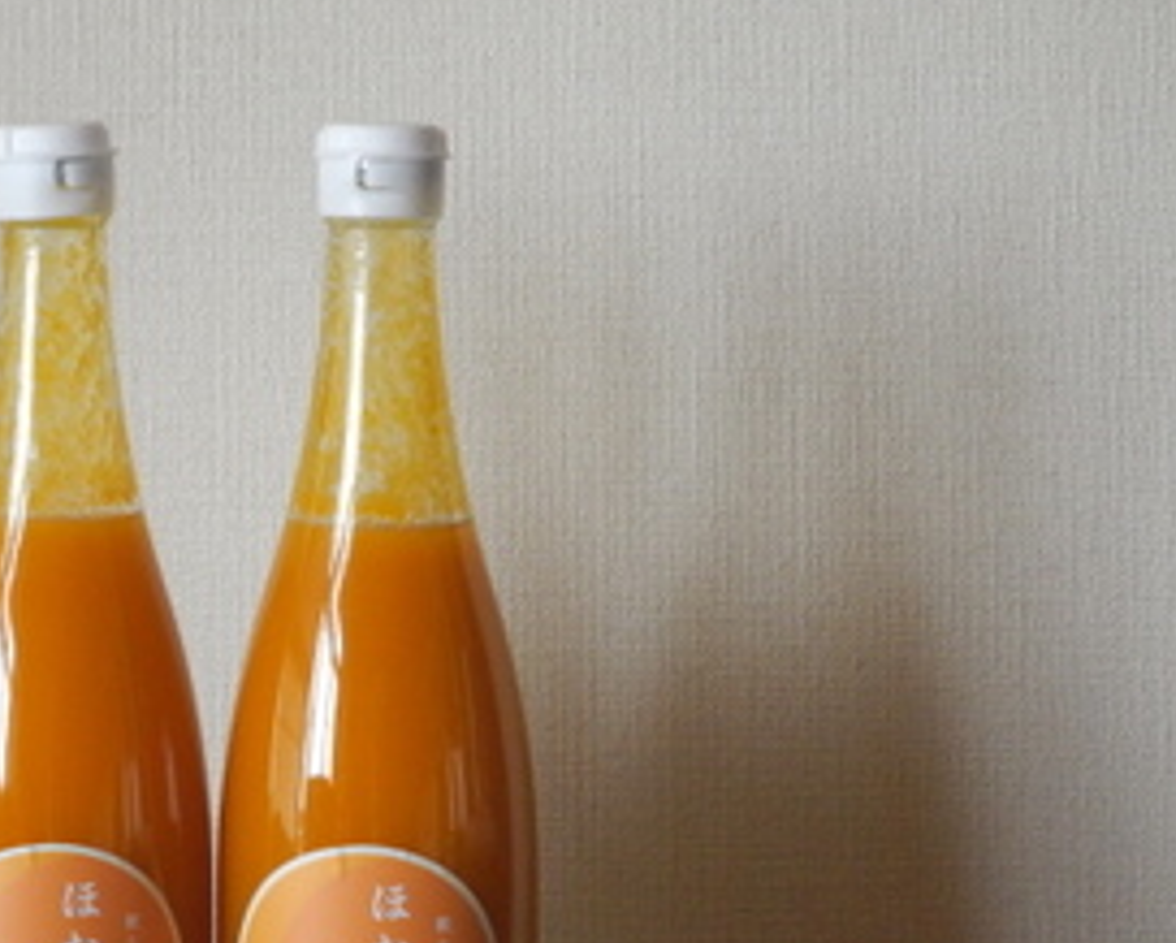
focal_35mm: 298
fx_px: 10379
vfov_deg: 5.2
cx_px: 242
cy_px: 709
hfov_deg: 6.5
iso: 400
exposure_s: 1/125
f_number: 5.6
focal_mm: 37
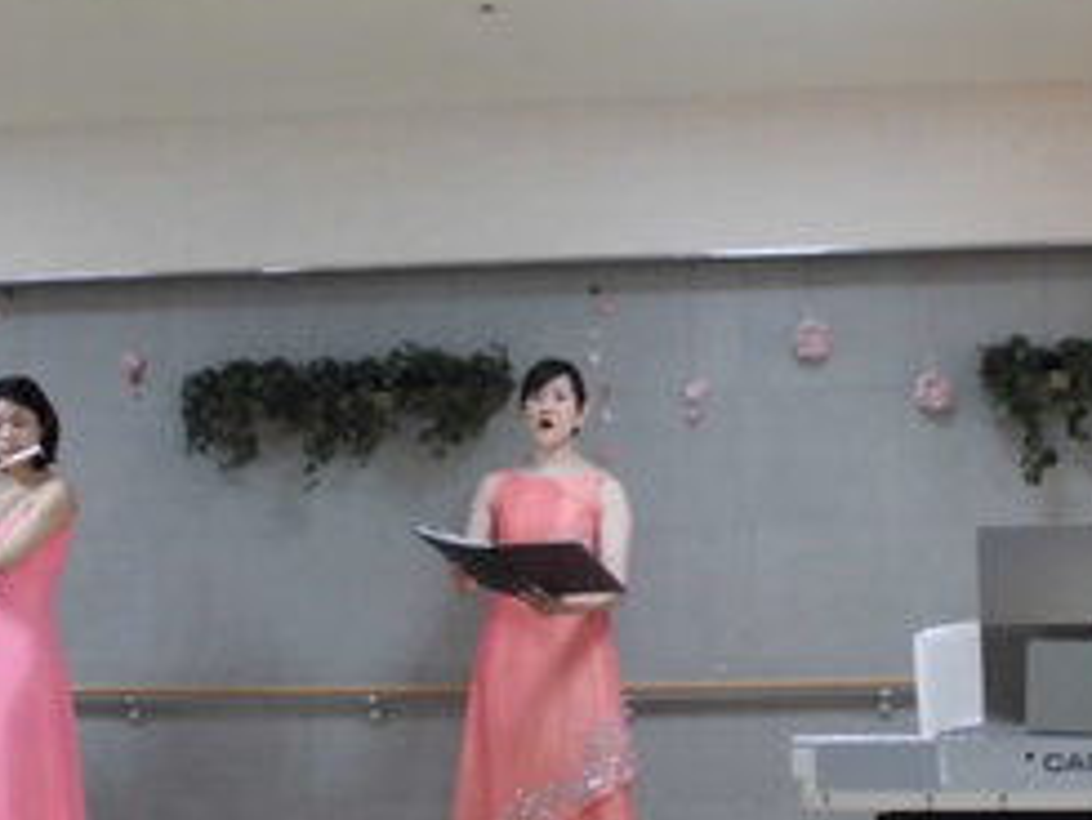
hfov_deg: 36.1
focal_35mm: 53
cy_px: 341
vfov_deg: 27.5
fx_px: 1673
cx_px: 628
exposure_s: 1/60
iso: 400
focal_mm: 4.6
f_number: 3.5
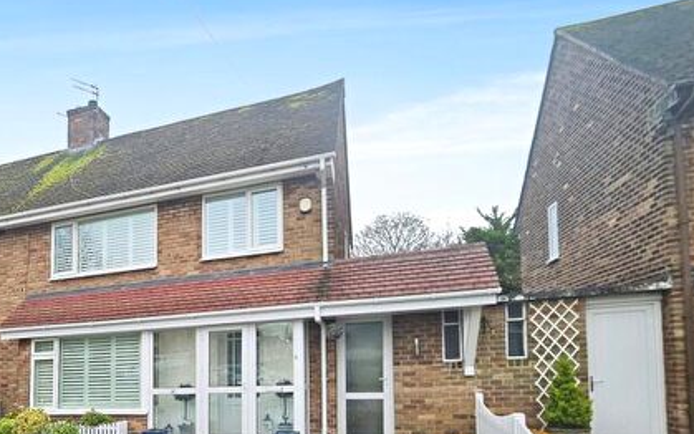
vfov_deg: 52.7
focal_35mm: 23
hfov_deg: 70.7
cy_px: 254
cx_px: 156
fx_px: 435
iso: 32
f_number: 2.2
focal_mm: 1.7
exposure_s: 1/173
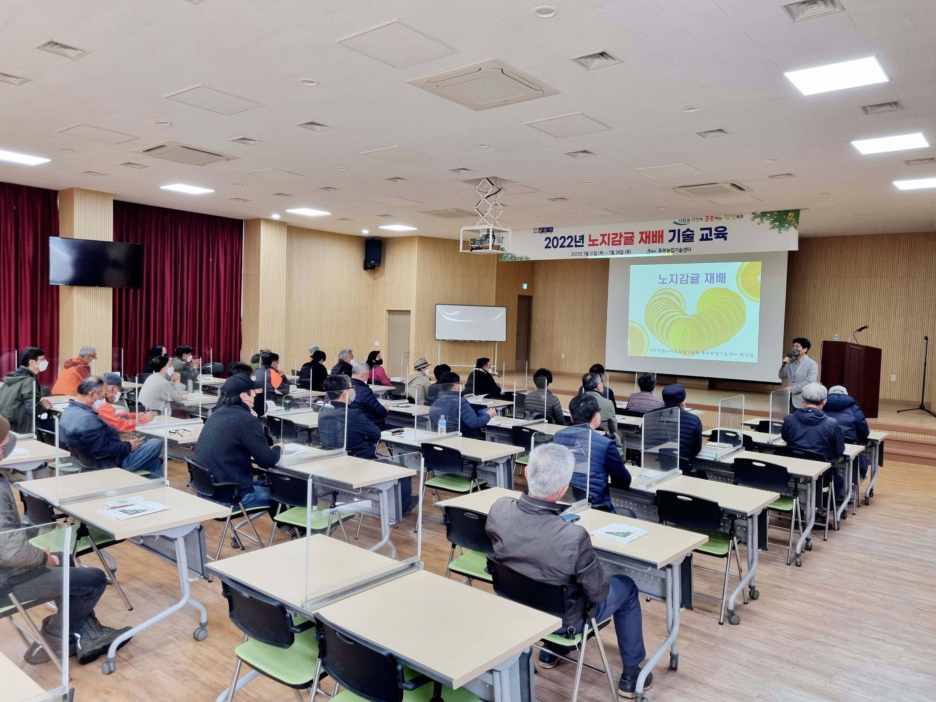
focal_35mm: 26
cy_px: 351
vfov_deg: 53.1
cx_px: 468
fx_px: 703
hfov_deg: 67.3
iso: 250
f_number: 1.8
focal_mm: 5.4
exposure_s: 1/120
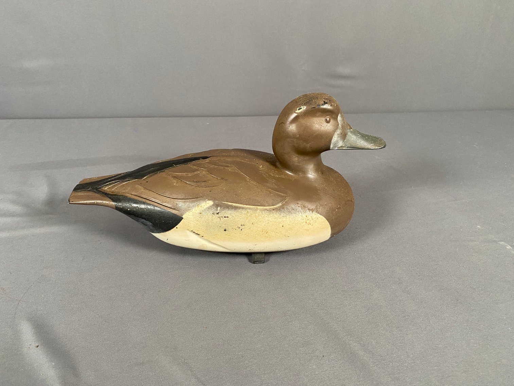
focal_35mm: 26
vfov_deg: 53.1
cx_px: 257
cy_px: 193
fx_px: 386
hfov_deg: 67.3
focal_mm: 4.25
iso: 160
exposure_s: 1/60
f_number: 1.8
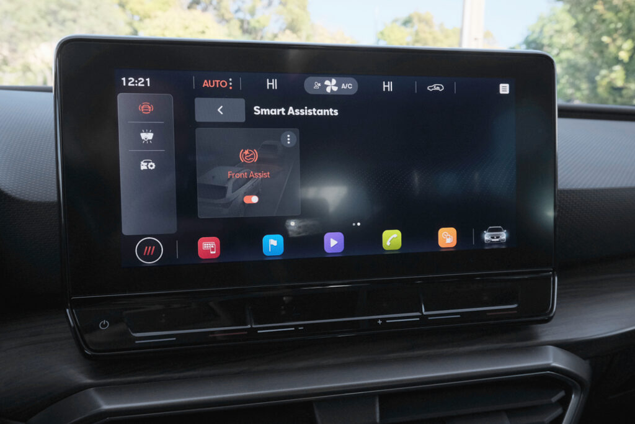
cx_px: 318
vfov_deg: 45.0
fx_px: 512
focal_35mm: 29
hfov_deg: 63.7
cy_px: 212
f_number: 9
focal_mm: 19.2
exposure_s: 1/250
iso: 2000
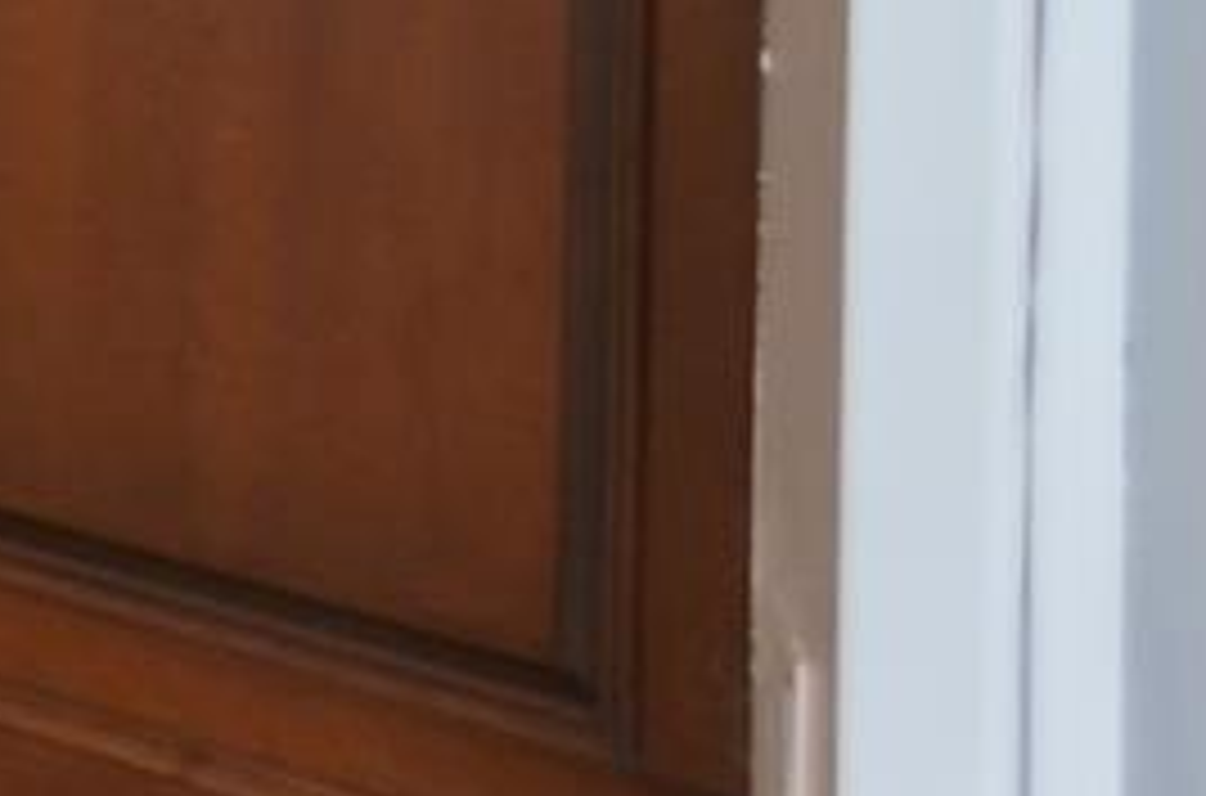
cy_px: -875
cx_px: -1692
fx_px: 6580
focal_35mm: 197
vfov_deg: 6.7
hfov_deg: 9.3
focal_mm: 22
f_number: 3.8
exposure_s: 1/100
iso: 400
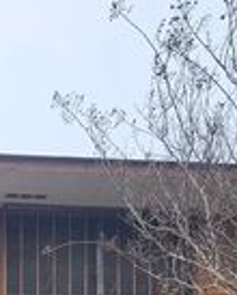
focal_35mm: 109
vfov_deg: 15.2
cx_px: -140
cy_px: 533
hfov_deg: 13.2
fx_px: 954
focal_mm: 5.4
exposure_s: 1/417
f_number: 1.8
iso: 40
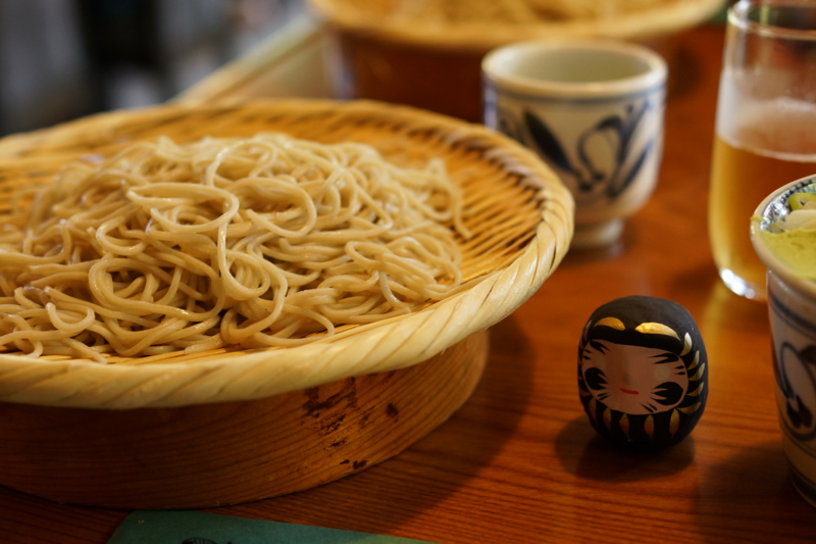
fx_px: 1190
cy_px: 272
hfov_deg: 37.9
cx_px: 408
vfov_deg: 25.7
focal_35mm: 52
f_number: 2.8
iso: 500
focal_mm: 35
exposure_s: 1/60
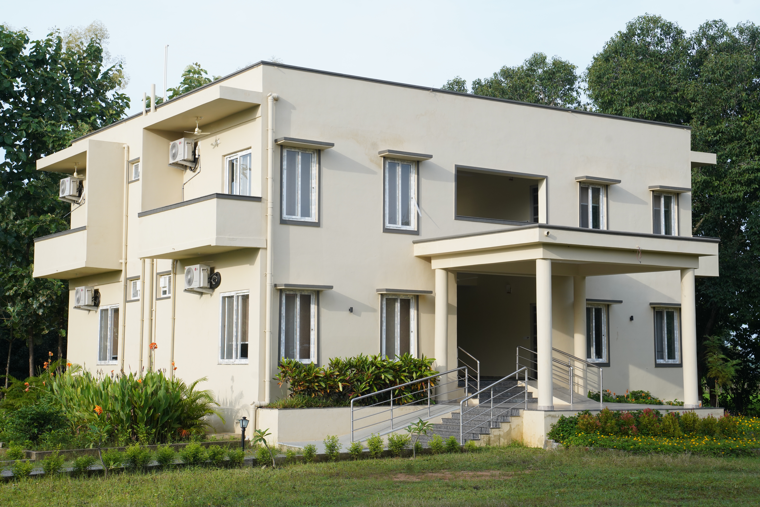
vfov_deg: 23.8
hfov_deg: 35.0
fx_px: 1203
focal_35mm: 57
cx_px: 380
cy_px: 254
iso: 500
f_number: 9
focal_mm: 57
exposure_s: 1/320
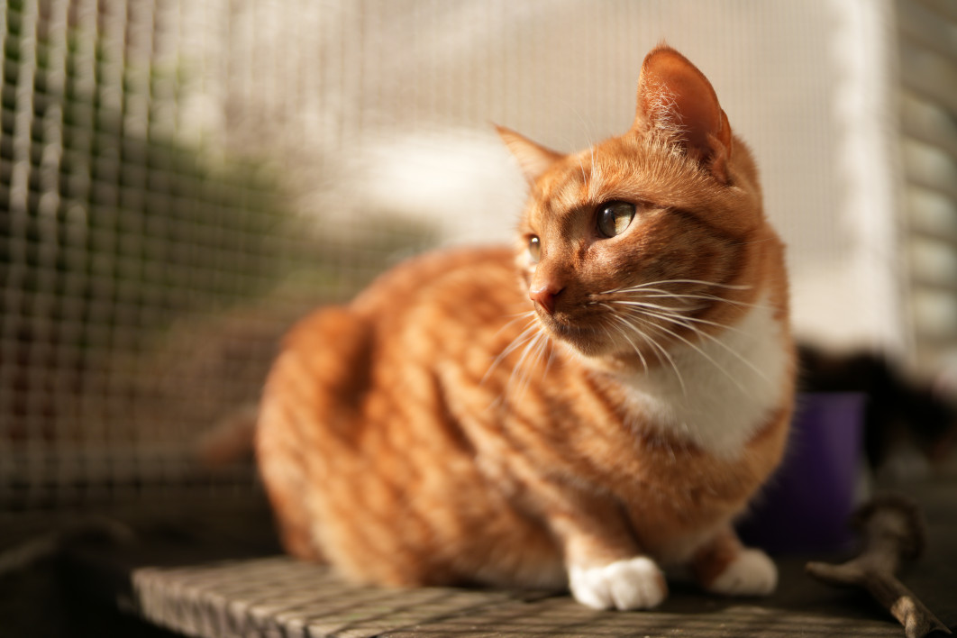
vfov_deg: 37.9
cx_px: 478
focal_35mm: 35
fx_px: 930
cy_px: 319
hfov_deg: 54.4
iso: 100
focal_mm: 35
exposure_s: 1/5000
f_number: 1.2
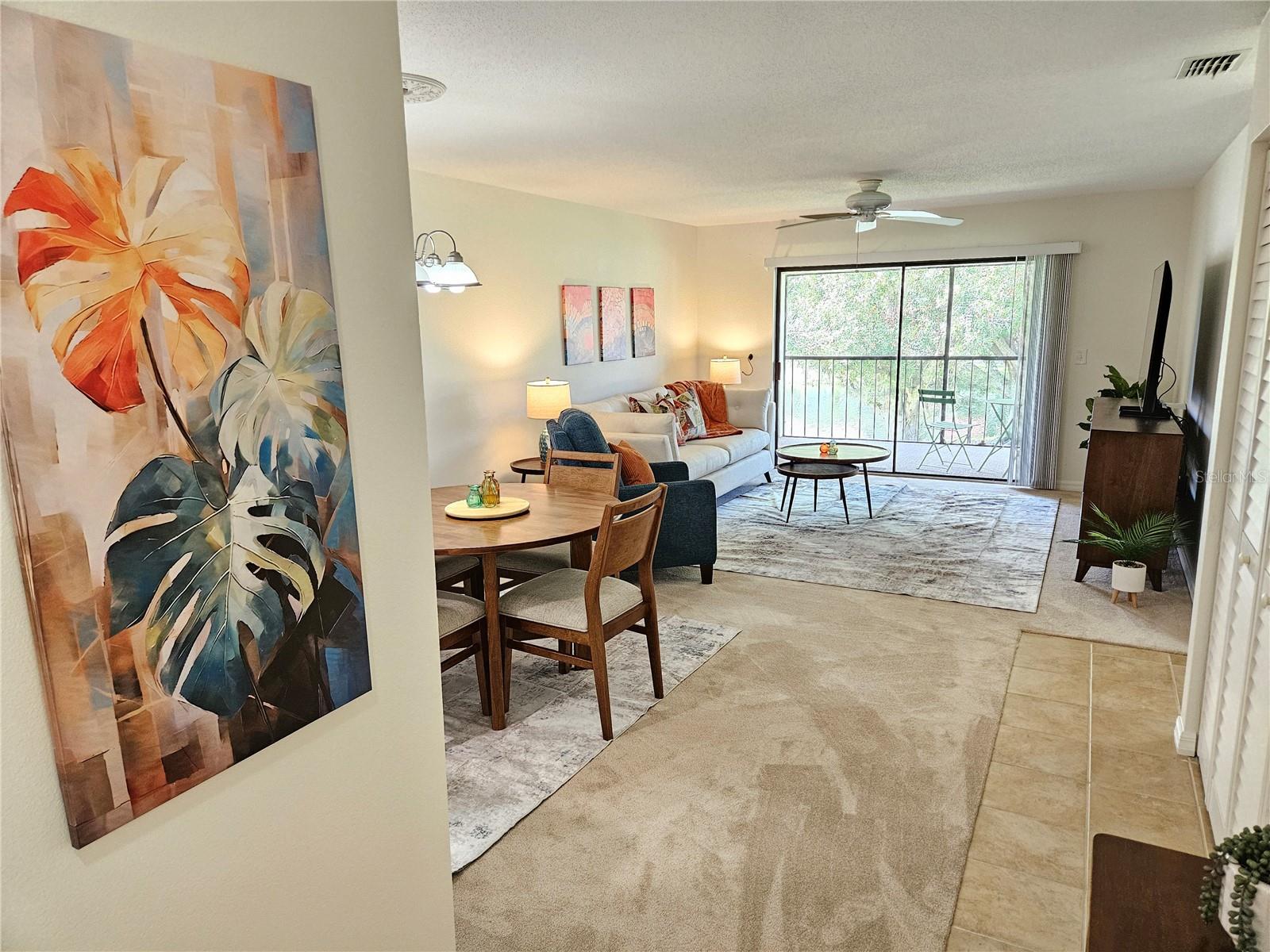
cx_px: 635
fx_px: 844
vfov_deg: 58.9
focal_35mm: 23
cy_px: 476
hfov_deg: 73.9
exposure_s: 1/120
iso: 640
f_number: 1.8
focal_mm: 5.4
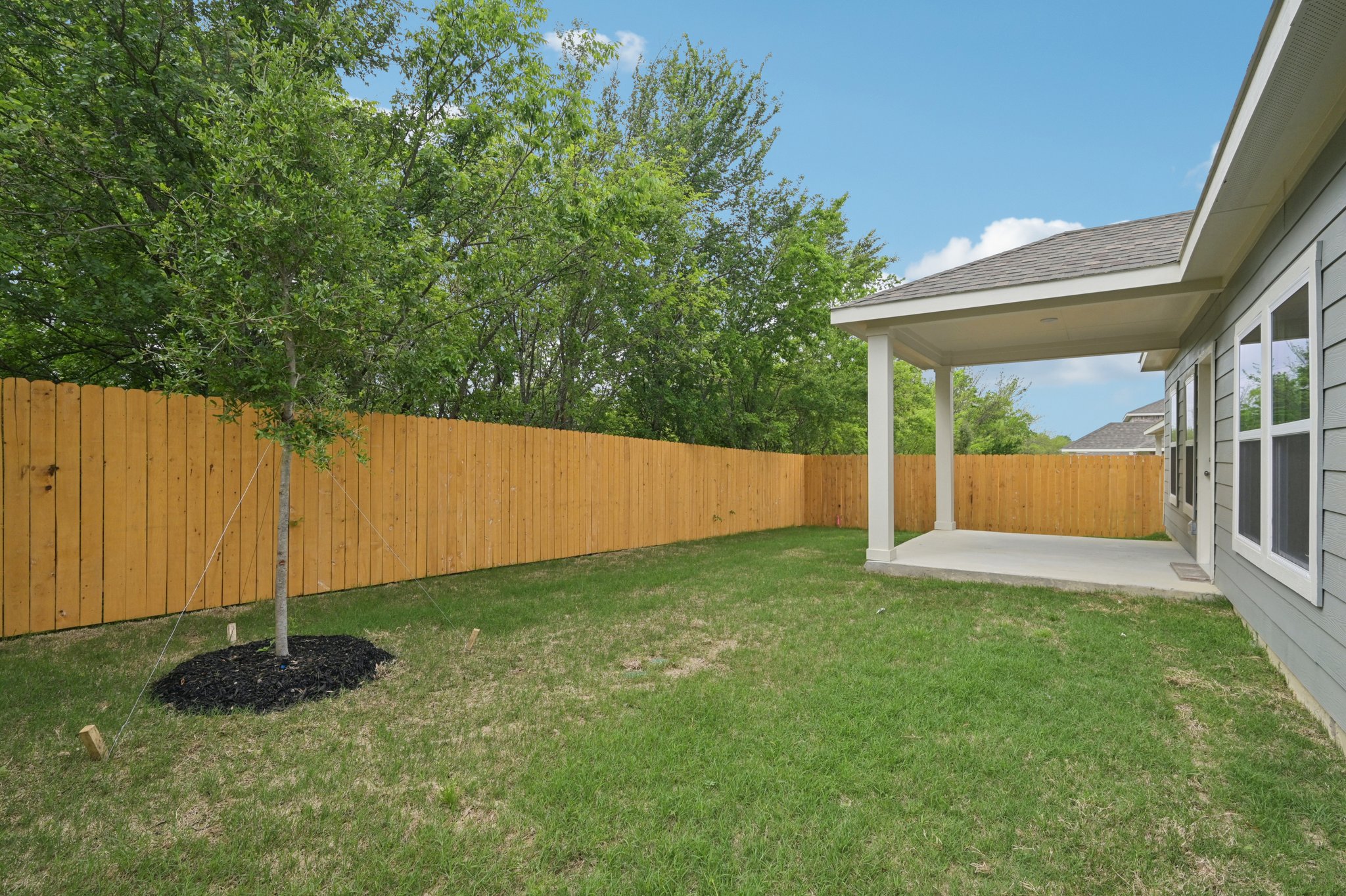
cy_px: 448
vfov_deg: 73.7
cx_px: 673
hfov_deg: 96.7
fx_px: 598
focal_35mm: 16
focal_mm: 16
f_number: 8
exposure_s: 1/500
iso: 400
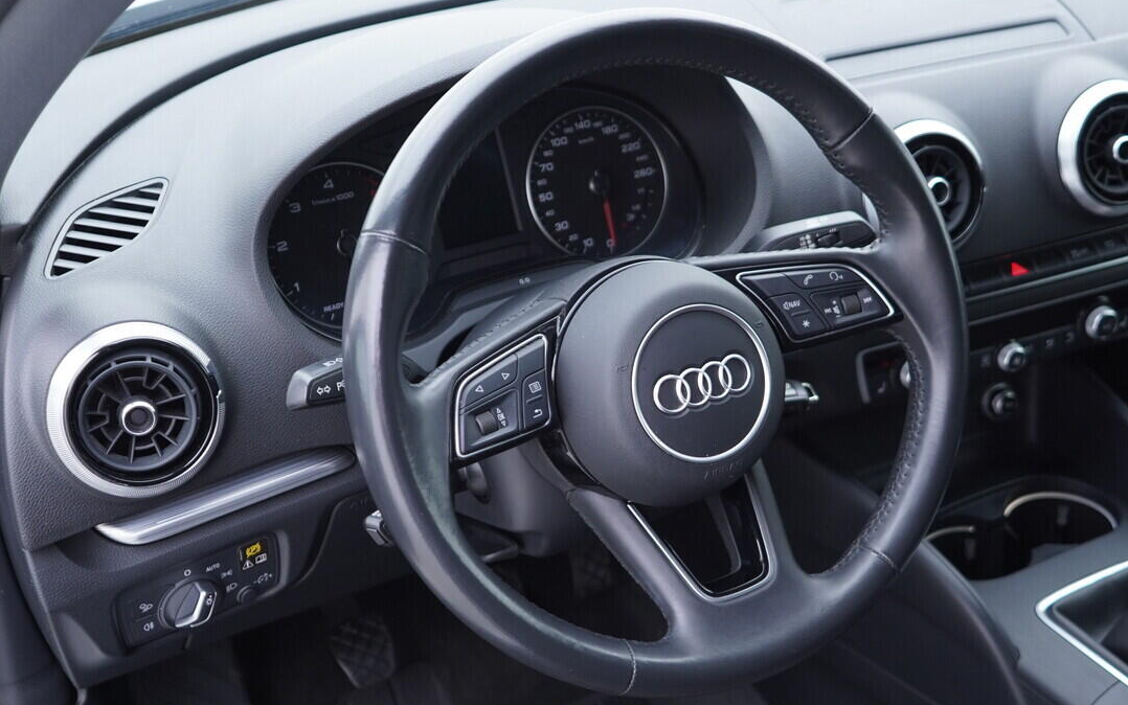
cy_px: 397
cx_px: 602
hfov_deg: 41.0
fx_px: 1506
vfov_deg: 26.3
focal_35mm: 49
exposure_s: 1/40
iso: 250
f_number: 2.8
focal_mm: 24
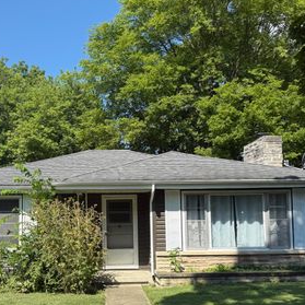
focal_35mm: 38
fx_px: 379
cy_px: 197
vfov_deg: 43.4
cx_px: 117
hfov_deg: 43.6
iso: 80
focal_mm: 6.76
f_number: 1.78
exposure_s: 1/2801
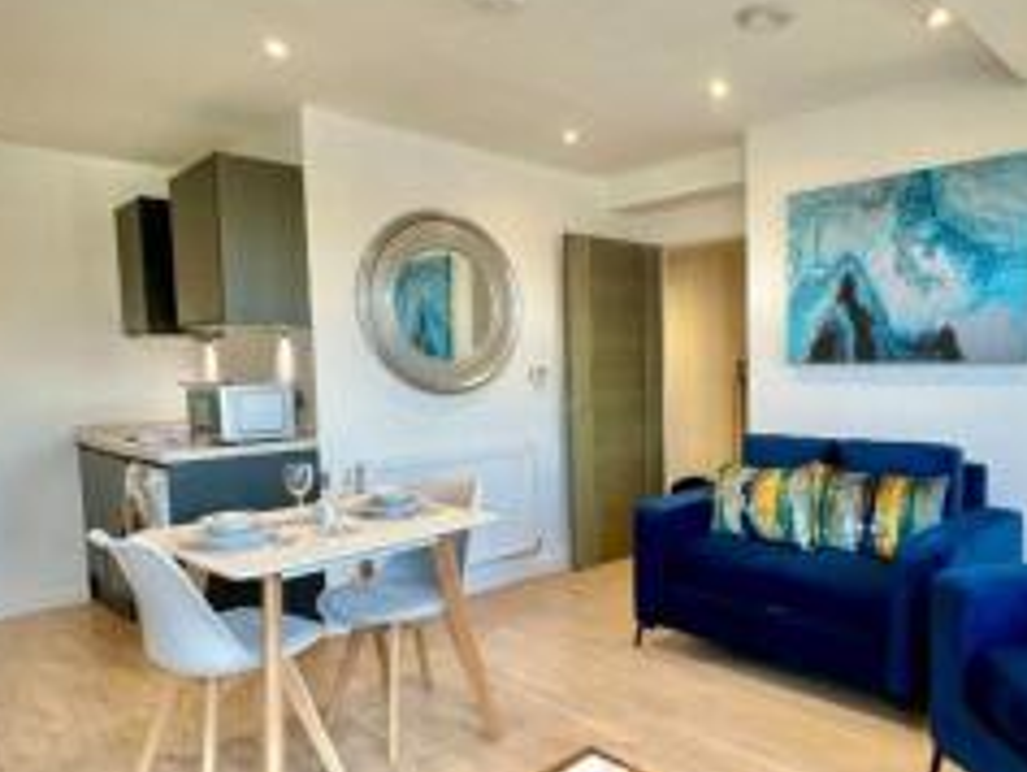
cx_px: 678
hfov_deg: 67.6
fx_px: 742
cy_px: 419
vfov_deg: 54.9
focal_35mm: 25
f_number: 2.2
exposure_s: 1/100
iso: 100
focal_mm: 2.22
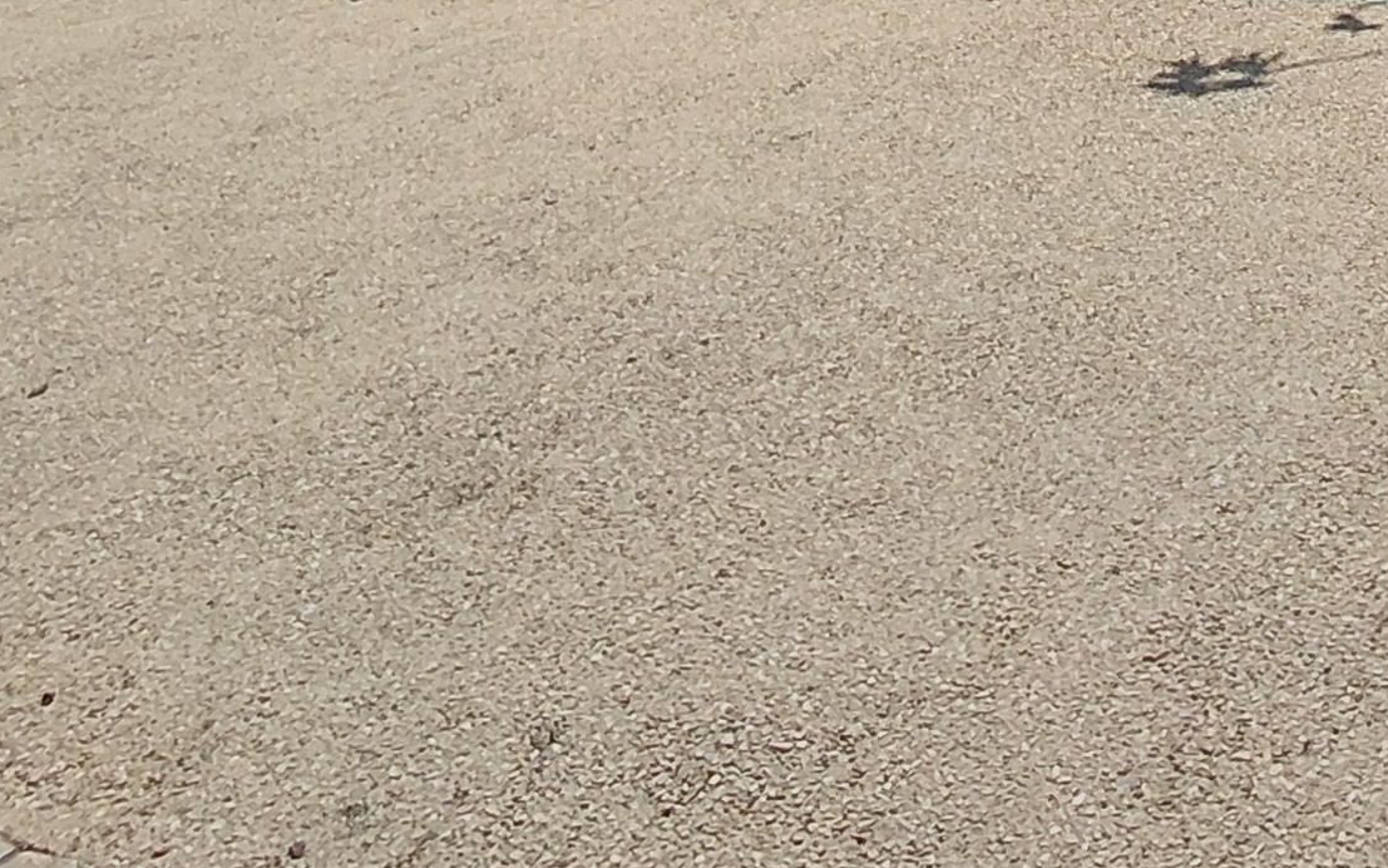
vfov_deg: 20.9
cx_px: 1359
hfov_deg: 36.6
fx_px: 1891
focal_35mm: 50
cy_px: -514
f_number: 2.2
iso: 40
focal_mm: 1.64
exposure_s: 1/2525
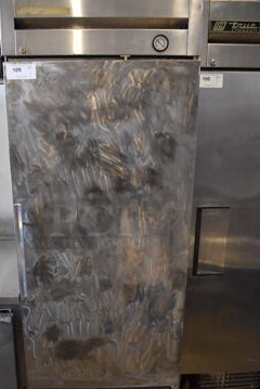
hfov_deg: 36.6
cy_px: 219
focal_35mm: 36
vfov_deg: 52.9
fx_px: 389
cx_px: 91
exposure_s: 1/125
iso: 2200
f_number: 3.5
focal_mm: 18
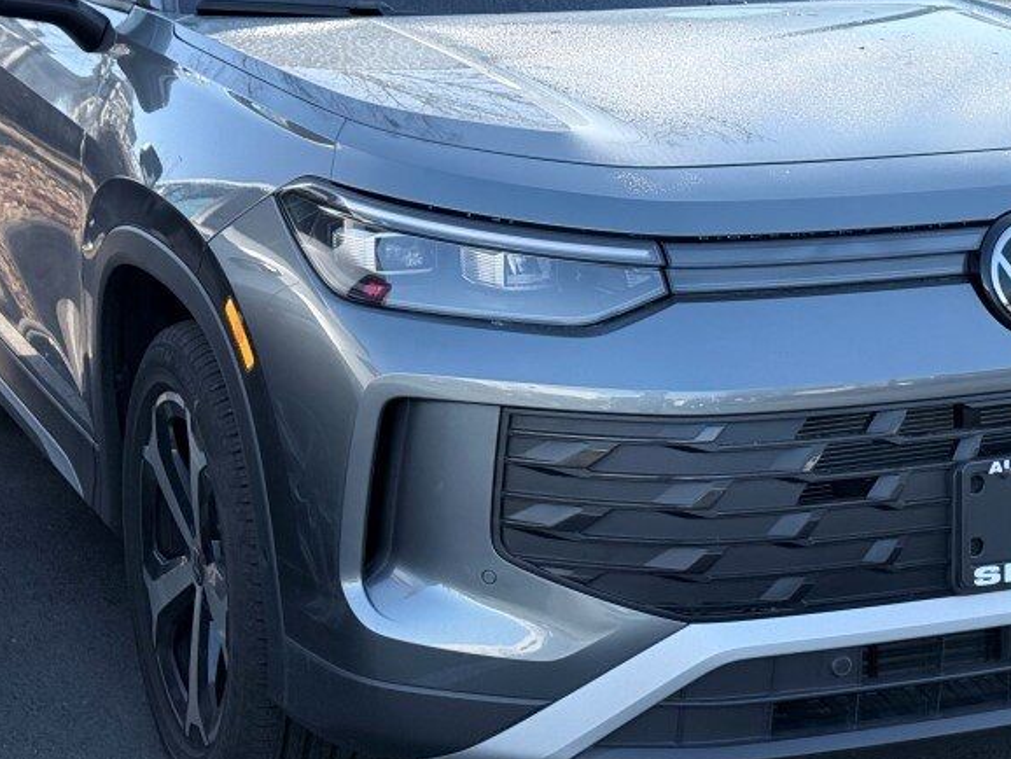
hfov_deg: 22.9
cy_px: 268
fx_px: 2484
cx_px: 637
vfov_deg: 17.3
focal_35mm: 85
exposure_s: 1/1185
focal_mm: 6.76
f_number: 1.78
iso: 100
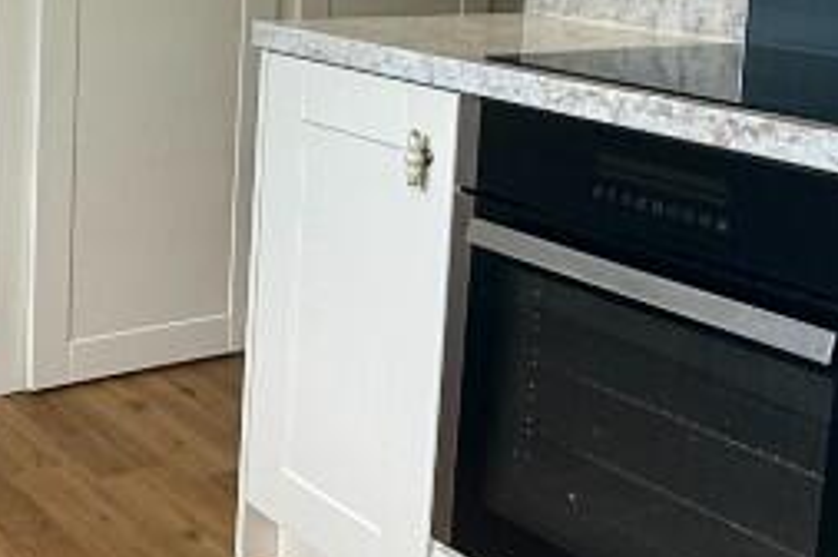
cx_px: 169
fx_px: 1372
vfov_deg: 22.3
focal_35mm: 59
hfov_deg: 33.0
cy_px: 43
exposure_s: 1/100
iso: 100
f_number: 2.2
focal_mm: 2.22
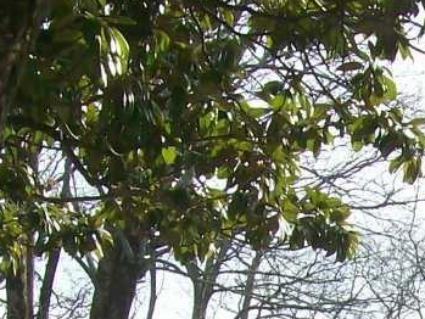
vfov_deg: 8.4
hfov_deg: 11.5
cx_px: 627
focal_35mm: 165
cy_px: 688
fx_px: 2026
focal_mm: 6
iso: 80
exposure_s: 1/341
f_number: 4.8
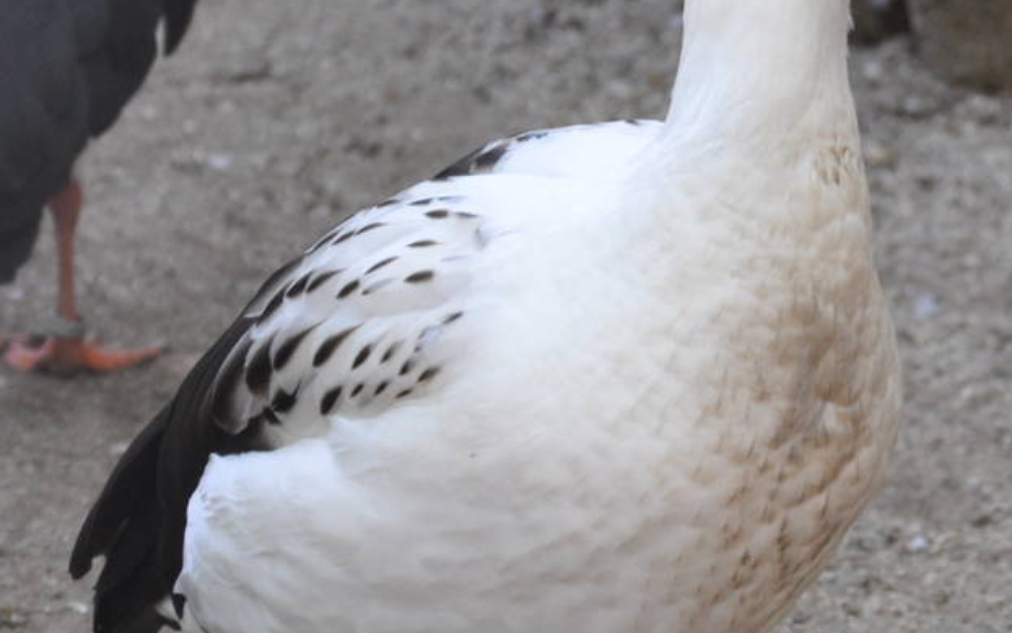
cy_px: 286
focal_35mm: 412
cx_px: 820
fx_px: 11374
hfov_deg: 5.1
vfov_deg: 3.2
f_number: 5.6
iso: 720
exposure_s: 1/60
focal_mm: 105
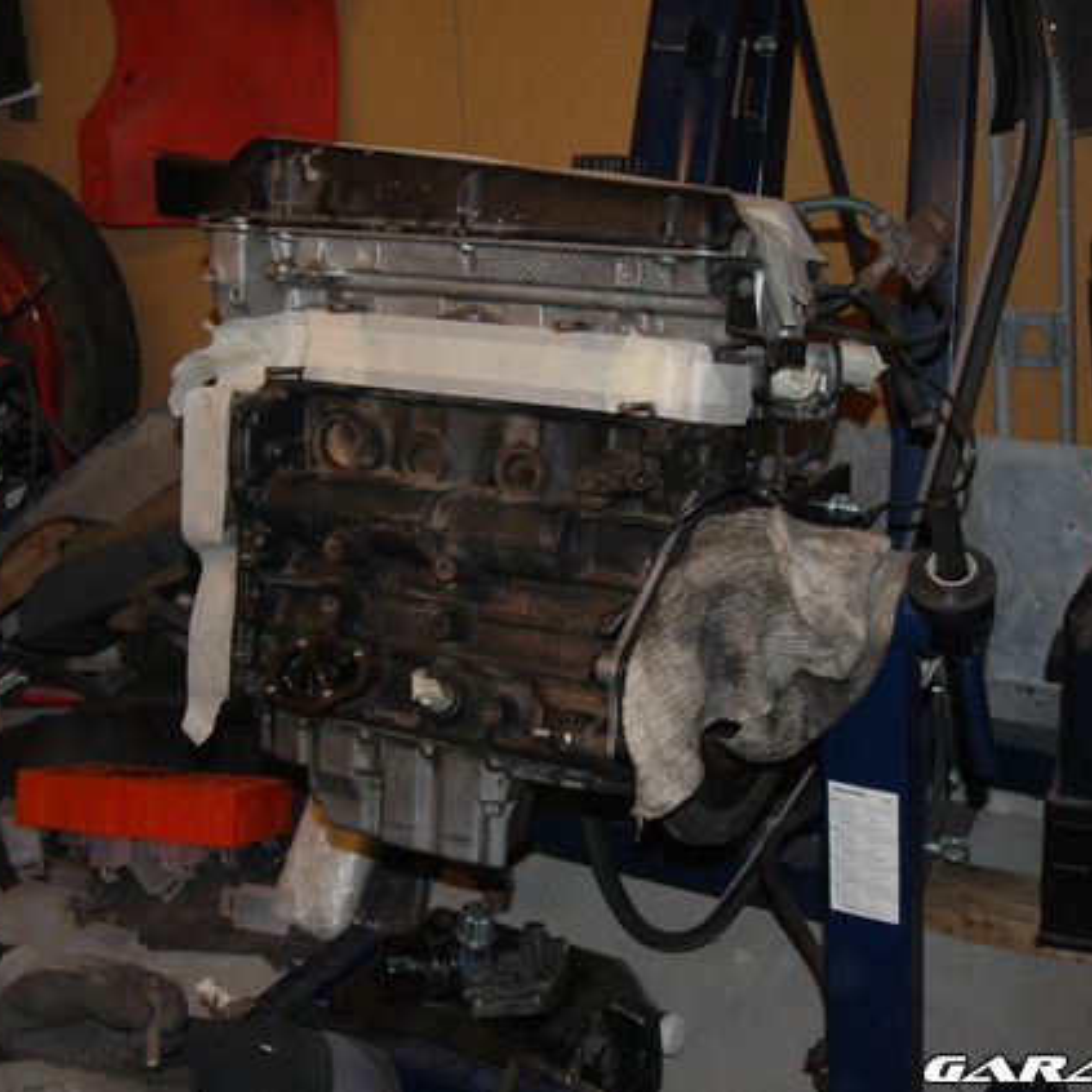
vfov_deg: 31.6
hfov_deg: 31.6
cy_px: 545
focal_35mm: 54
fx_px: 1927
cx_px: 540
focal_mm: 28
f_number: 3.5
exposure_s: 1/60
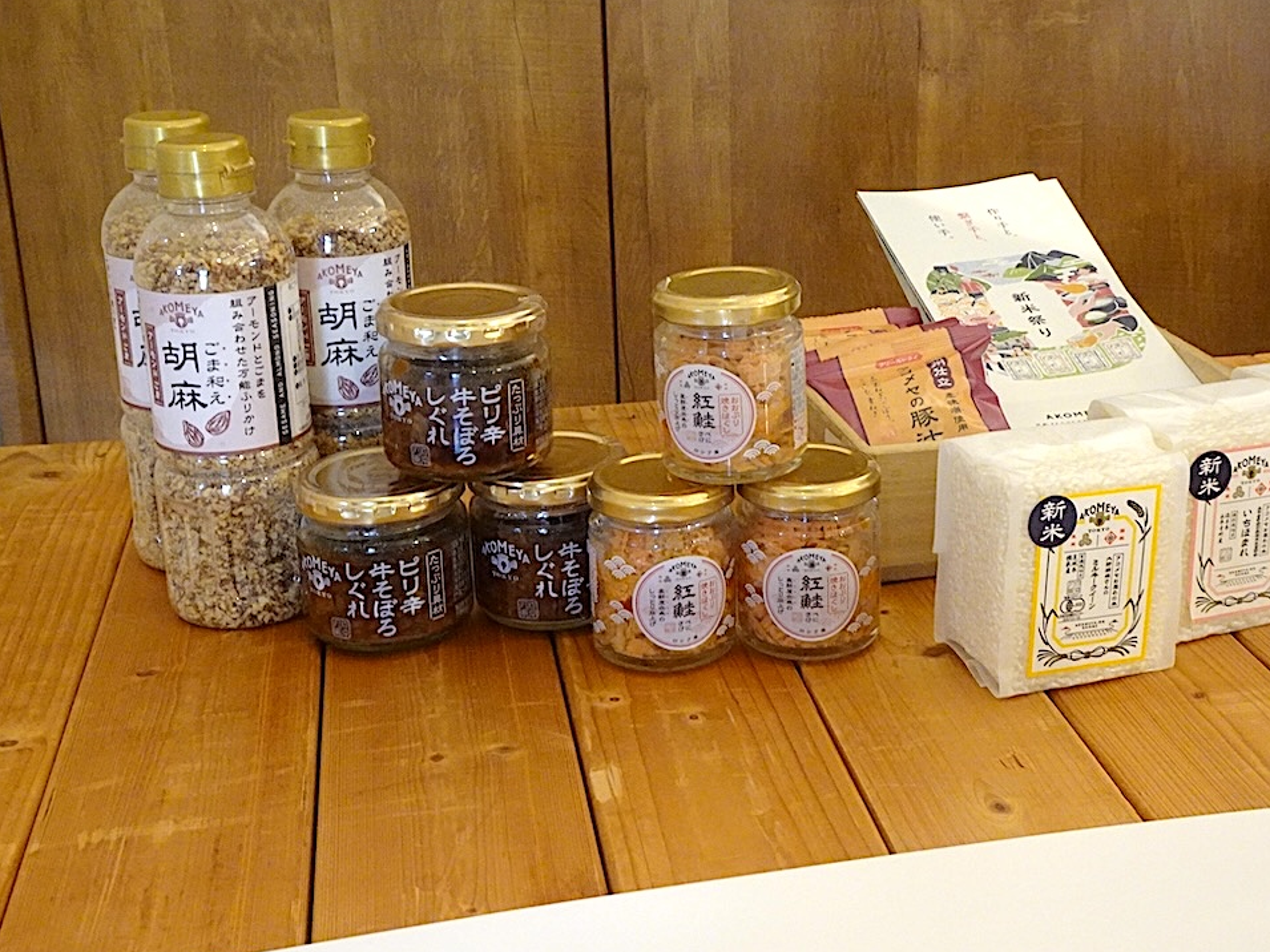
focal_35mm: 44
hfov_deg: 42.7
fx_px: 1614
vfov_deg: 32.8
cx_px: 774
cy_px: 392
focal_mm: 5.9
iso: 640
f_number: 4
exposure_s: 1/40
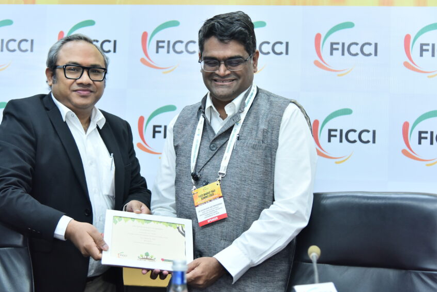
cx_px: 190
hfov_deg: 31.8
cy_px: 158
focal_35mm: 63
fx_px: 765
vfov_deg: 21.6
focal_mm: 52
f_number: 4
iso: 1600
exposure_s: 1/100
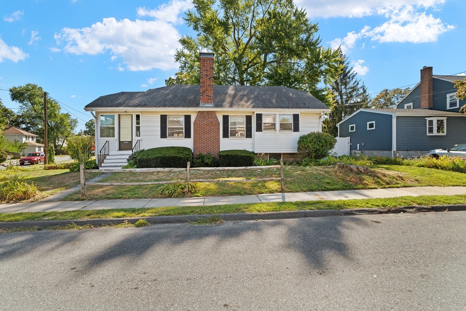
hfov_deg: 96.7
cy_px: 156
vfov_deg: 73.8
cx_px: 233
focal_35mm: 16
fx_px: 207
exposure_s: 1/250
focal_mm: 16
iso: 200
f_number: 9
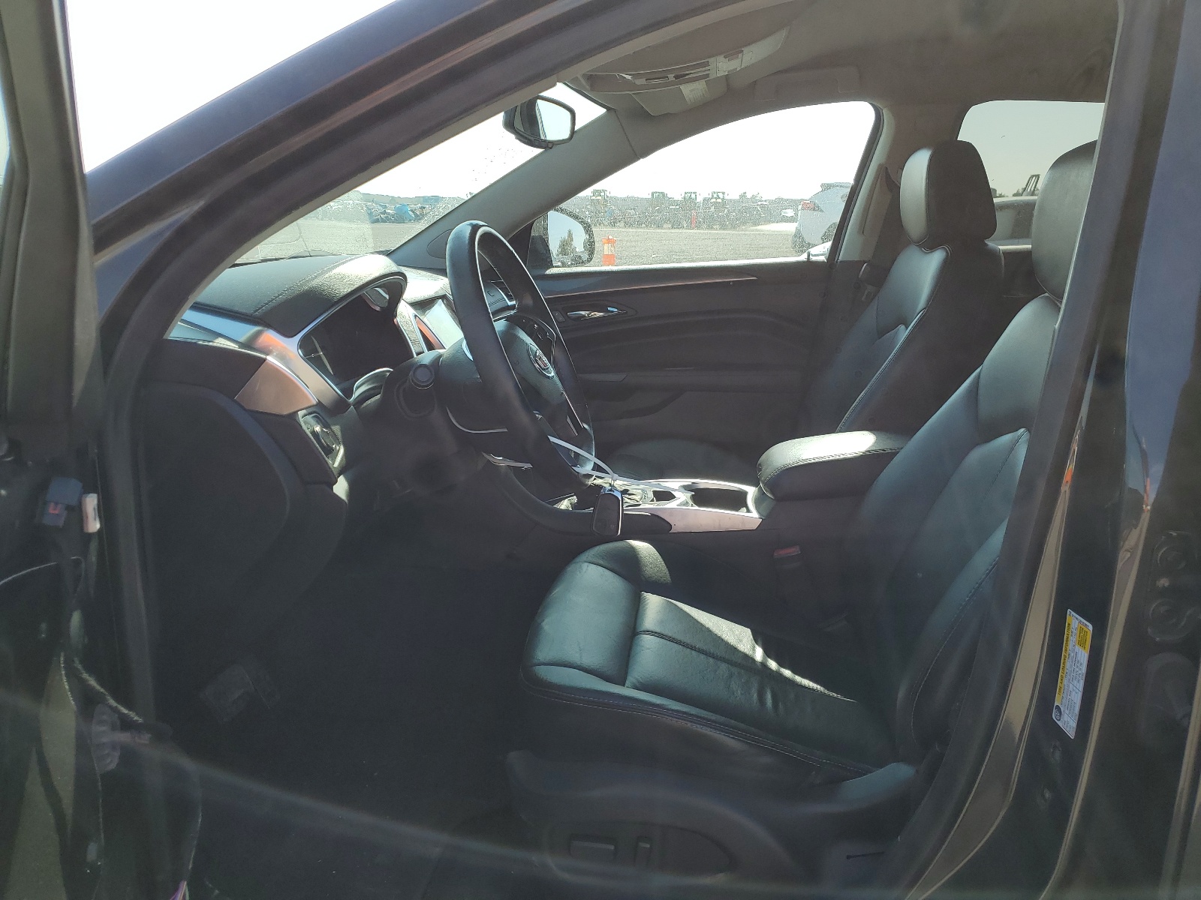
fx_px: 902
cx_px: 600
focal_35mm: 26
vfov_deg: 53.1
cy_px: 450
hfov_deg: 67.3
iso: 50
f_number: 1.5
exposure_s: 1/1429
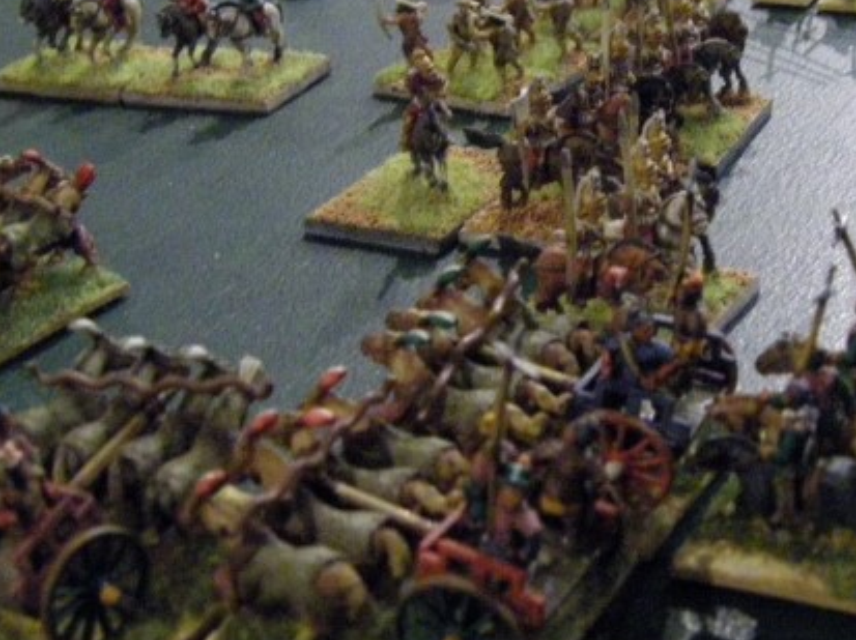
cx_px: 653
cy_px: 193
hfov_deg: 27.4
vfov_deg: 20.9
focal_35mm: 70
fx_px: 1729
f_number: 3.5
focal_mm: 6.3
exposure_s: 1/5
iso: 800
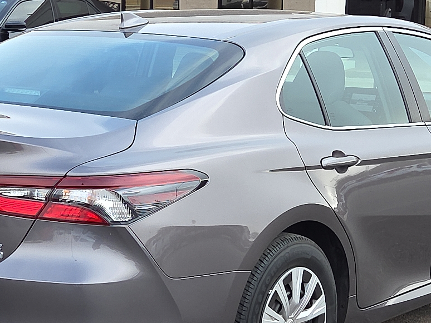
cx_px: 208
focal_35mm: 93
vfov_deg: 15.9
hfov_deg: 21.1
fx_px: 1158
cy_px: 193
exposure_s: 1/179
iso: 25
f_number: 1.8
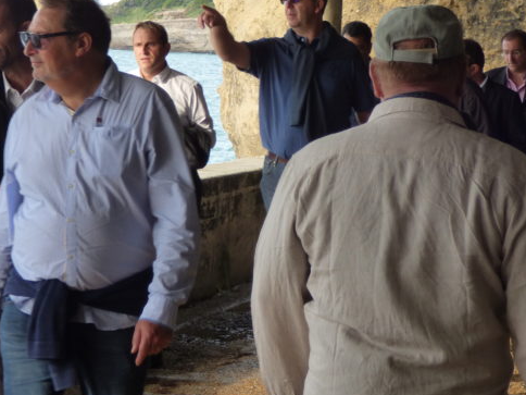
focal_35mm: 124
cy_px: 76
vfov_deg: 11.9
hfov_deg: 15.9
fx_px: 1884
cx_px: 240
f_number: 4.3
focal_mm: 12.7
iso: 200
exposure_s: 1/200
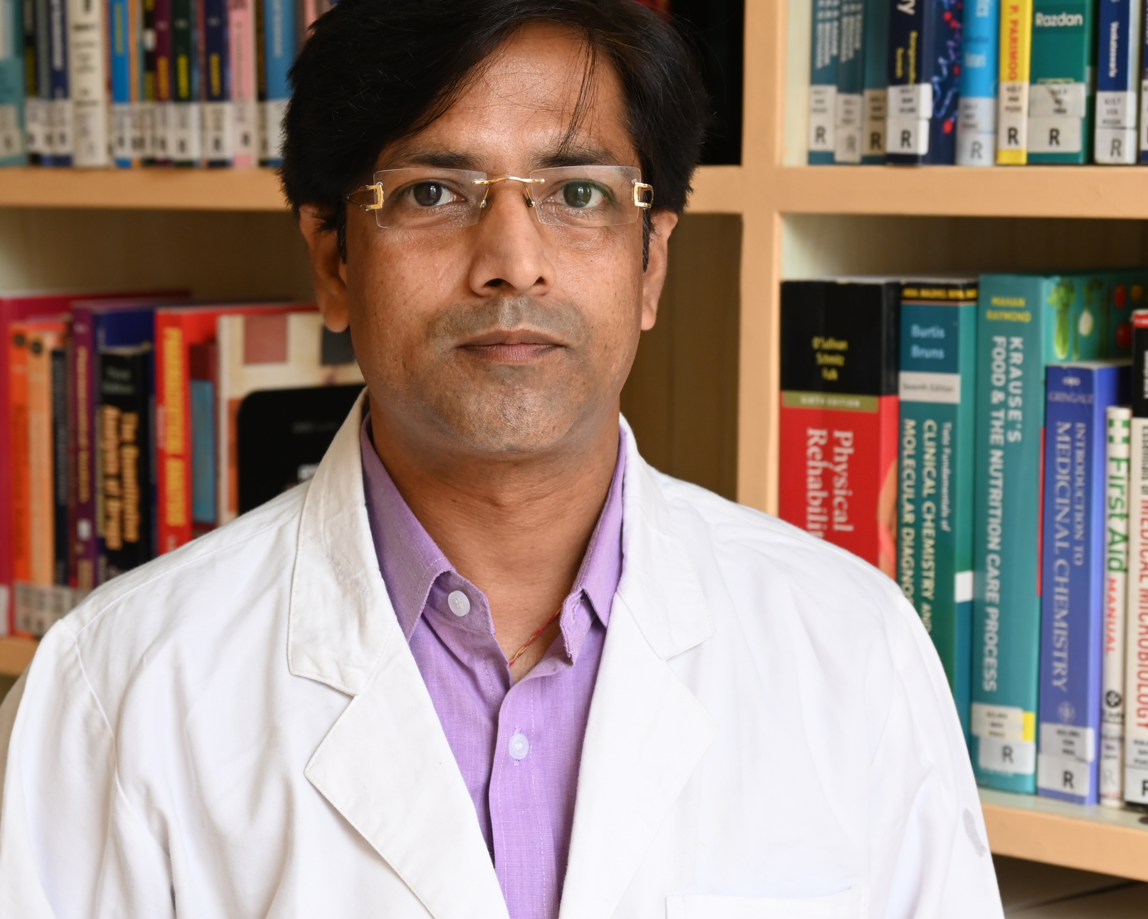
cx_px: 473
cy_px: 565
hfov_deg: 21.2
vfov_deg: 17.1
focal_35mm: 90
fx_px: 3058
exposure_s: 1/60
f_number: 5.6
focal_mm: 55
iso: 450
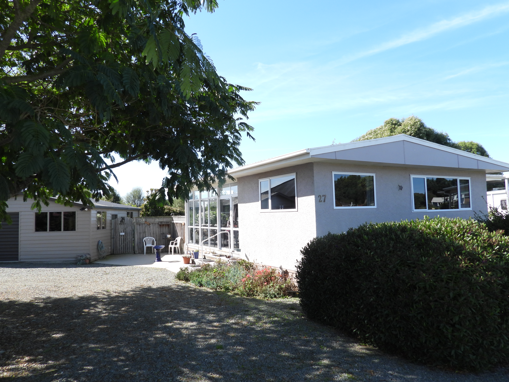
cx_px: 254
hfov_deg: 71.6
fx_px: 353
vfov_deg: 56.8
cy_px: 191
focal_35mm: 24
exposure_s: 1/640
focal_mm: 4.3
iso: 100
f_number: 2.8
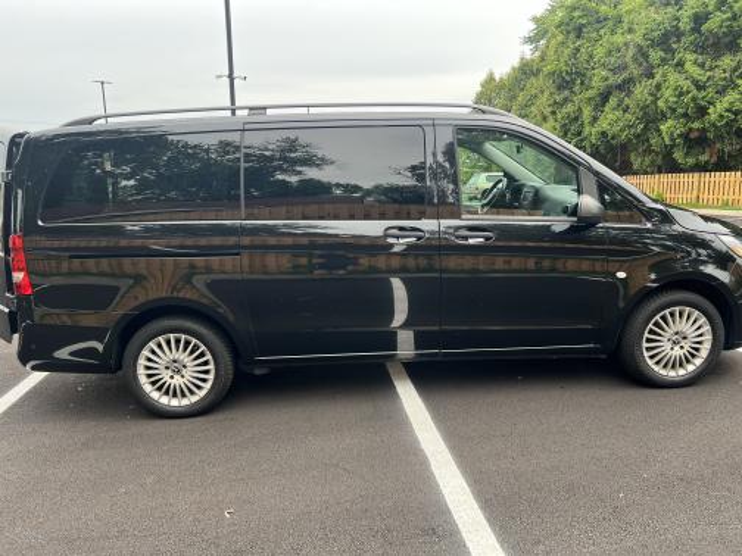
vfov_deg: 53.1
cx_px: 371
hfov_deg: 67.3
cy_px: 278
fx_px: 557
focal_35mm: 26
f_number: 1.5
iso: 50
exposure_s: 1/526
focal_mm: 5.7
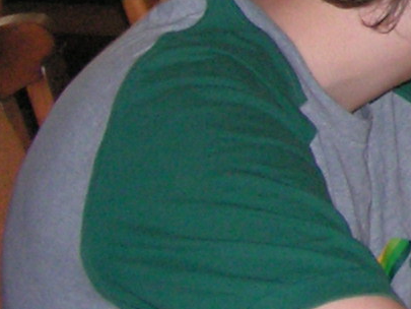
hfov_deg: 10.4
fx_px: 2162
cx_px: 688
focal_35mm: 182
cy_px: -50
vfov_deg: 8.1
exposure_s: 1/40
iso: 200
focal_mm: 6
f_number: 3.2
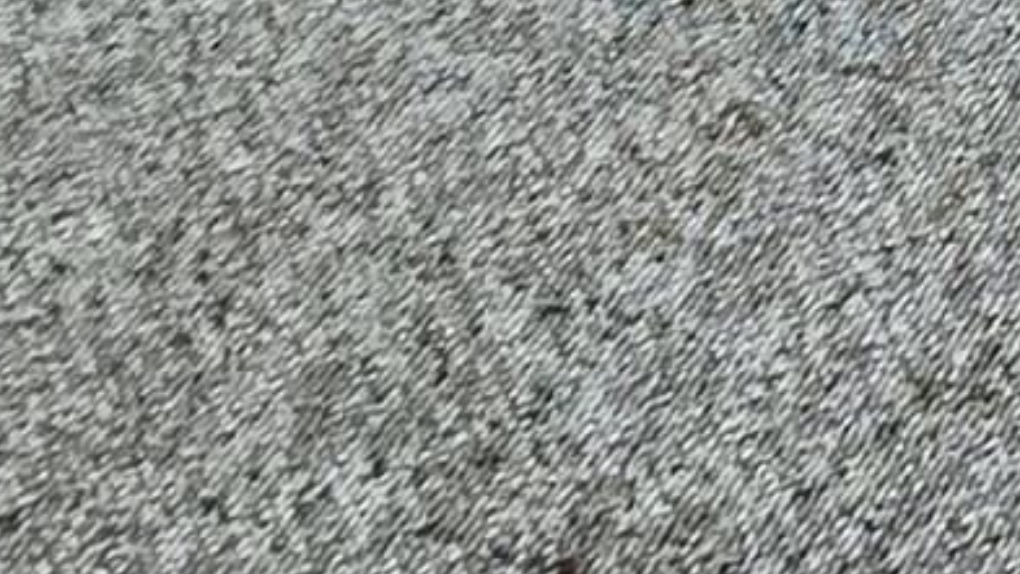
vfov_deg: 6.3
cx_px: 3031
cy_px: -2317
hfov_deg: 11.5
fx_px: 2921
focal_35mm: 108
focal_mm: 2.2
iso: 125
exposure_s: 1/60.2
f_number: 2.2
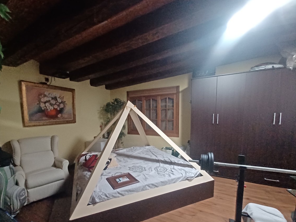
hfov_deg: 98.0
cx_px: 136
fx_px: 128
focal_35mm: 15
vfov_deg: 81.3
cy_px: 125
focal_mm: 1.42
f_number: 2.2
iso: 320
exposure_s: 1/15
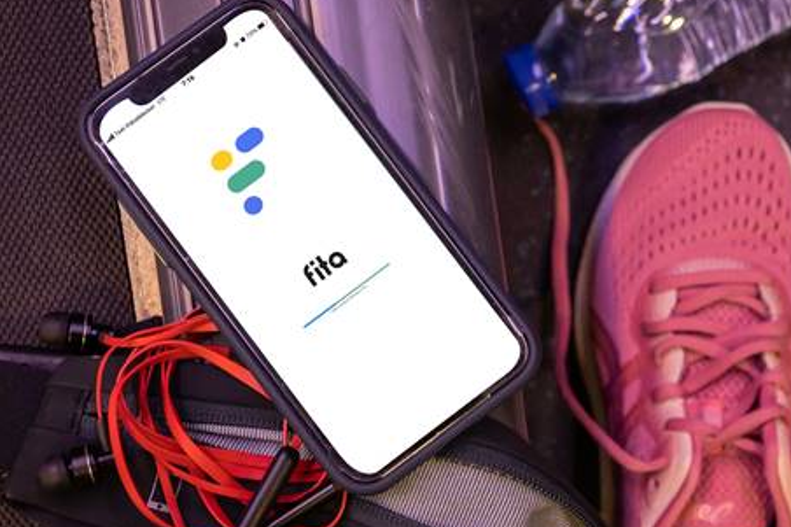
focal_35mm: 65
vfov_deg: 20.8
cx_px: 525
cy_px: 340
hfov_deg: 30.7
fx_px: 1428
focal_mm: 28
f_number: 4
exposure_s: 1/40
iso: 1000
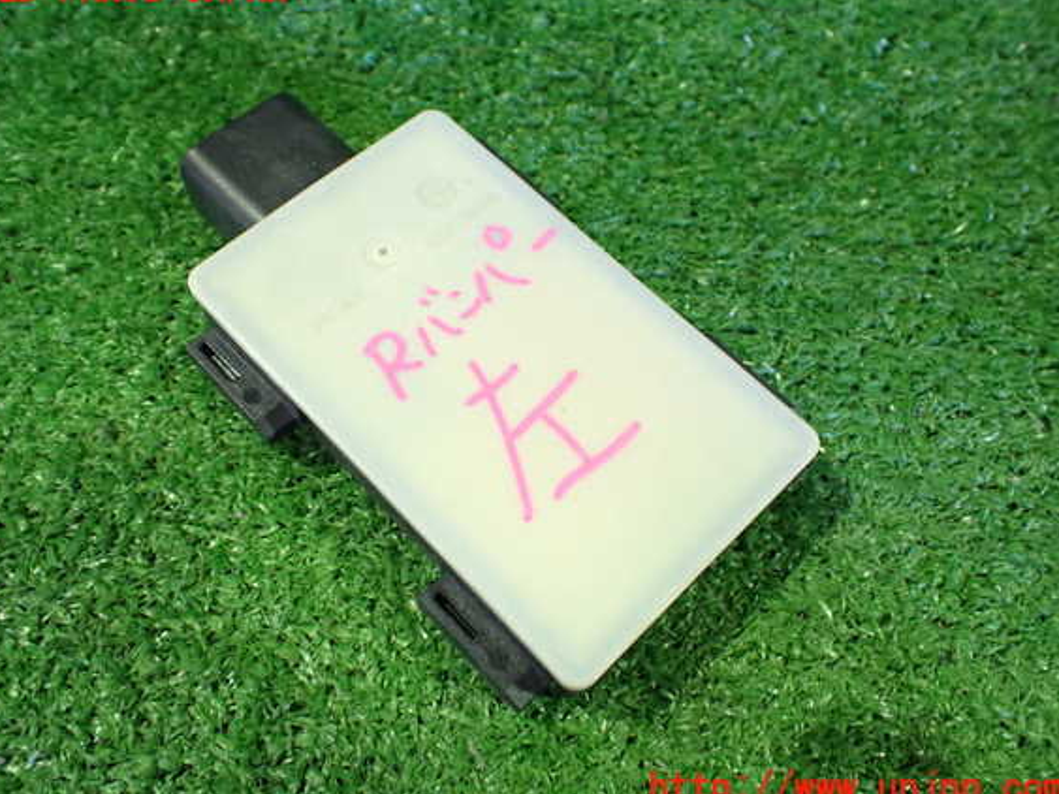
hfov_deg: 56.8
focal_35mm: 32
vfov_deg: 44.1
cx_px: 510
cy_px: 389
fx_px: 979
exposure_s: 1/40
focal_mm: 5.4
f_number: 2.3
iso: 800
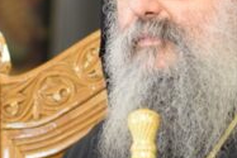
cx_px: 117
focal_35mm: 301
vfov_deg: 4.6
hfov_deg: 6.8
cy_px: 142
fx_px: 1983
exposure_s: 1/60
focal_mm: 50
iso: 800
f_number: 2
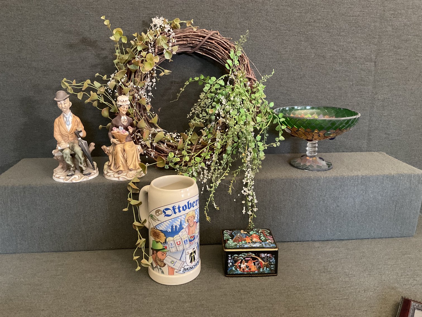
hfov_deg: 61.7
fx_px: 354
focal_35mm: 29
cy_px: 158
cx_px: 211
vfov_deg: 48.2
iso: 400
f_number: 1.8
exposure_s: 1/30
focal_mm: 3
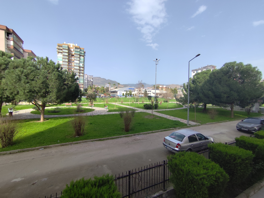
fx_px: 122
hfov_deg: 94.5
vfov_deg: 78.2
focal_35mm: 16
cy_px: 99
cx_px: 132
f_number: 2.2
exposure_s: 1/1095
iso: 50
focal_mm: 1.65
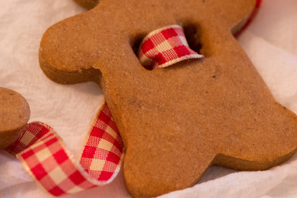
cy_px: 81
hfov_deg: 7.2
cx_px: 151
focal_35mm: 286
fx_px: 2359
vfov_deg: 4.8
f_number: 5.6
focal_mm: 105
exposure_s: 1/50
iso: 1600
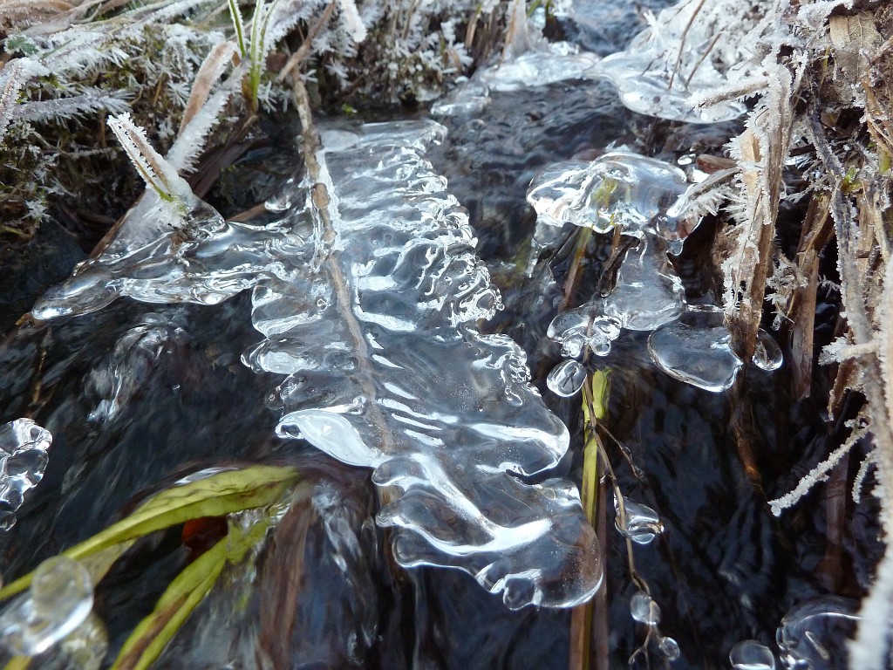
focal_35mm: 25
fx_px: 645
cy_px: 335
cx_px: 446
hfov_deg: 69.4
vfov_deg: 54.9
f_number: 3.3
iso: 320
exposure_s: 1/200
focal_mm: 4.1
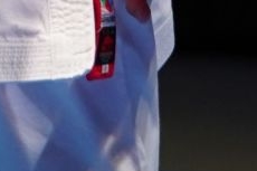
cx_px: -128
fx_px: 15152
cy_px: -393
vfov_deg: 0.6
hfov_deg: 1.0
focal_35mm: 2124
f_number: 2.8
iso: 800
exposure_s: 1/500
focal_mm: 181
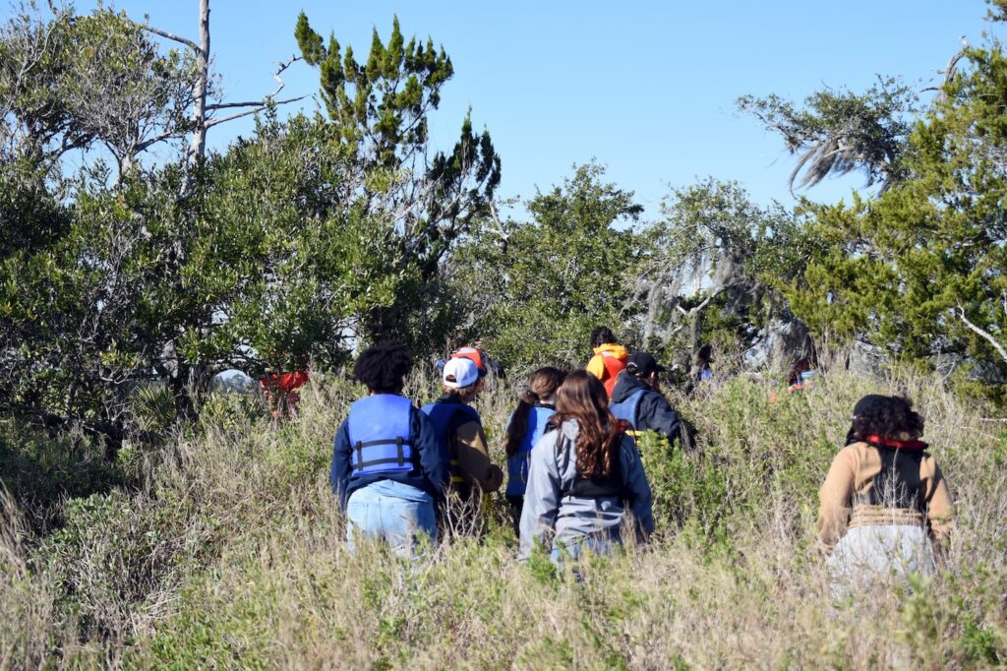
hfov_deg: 26.0
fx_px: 2181
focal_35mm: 78
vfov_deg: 17.5
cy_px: 336
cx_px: 504
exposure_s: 1/400
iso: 125
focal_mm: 52
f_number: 5.6
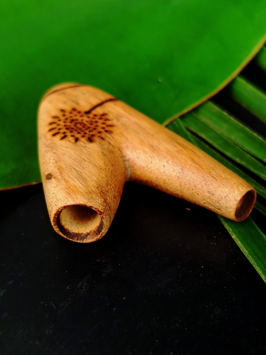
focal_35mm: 48
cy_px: 178
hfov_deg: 30.3
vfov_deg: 39.7
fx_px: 492
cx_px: 133
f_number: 1.7
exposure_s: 1/213
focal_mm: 5.31
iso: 50
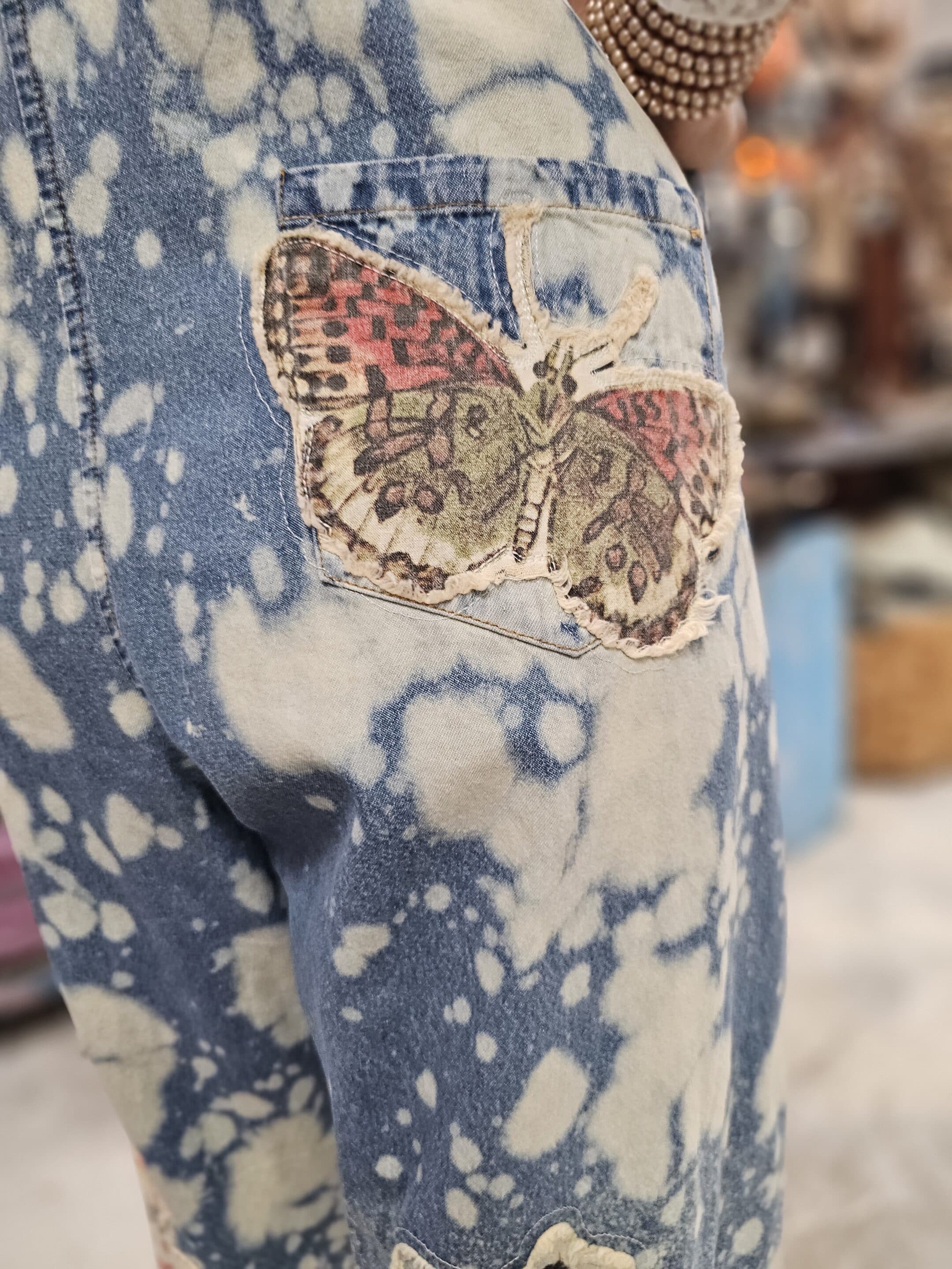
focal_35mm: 23
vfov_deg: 73.9
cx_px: 476
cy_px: 634
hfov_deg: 58.9
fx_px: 843
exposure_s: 1/120
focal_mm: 6.3
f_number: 1.7
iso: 250
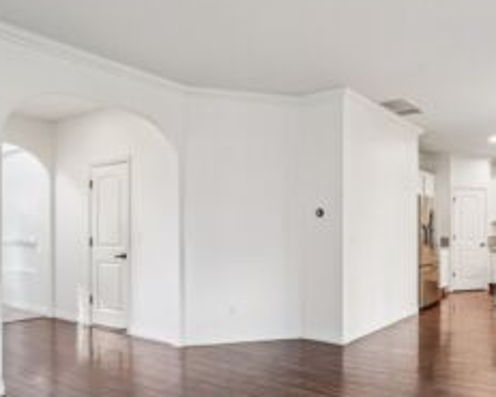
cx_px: 402
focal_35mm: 26
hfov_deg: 60.3
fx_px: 382
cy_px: 226
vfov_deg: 54.8
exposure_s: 1/6
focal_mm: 16
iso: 400
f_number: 8
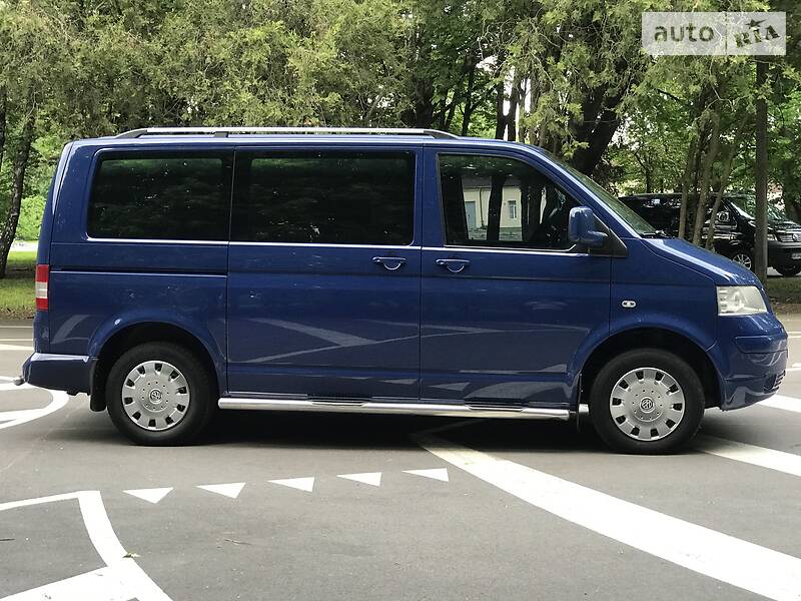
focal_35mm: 57
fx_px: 1319
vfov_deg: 25.7
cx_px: 400
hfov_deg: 33.8
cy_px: 300
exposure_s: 1/50
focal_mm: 6.6
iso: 64
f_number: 2.8
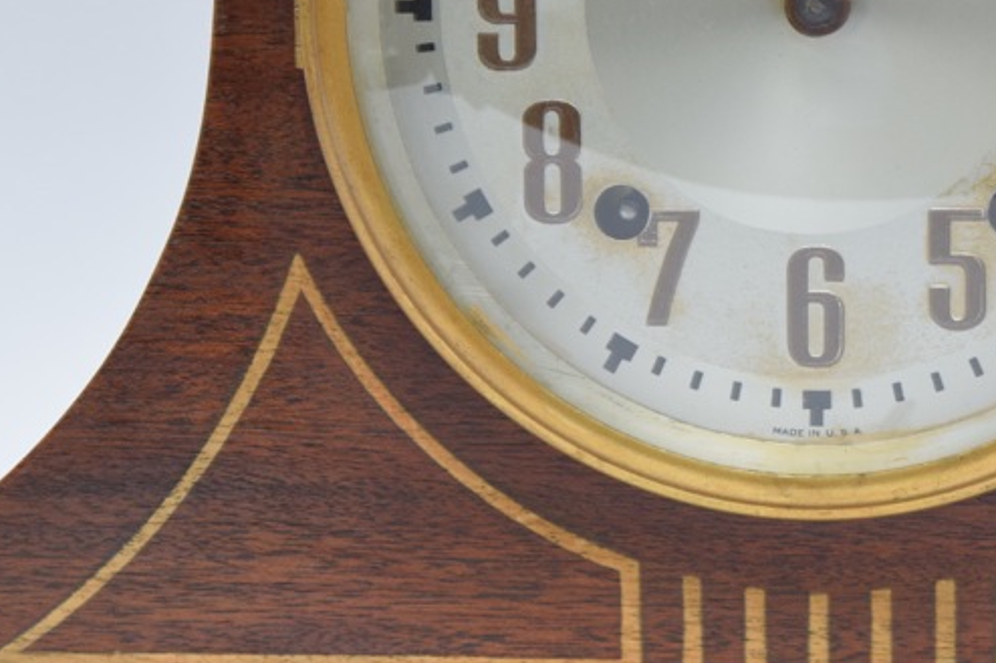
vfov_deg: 8.2
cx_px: 819
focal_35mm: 167
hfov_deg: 12.2
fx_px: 4619
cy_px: 545
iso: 800
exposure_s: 1/100
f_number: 5.6
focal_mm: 55
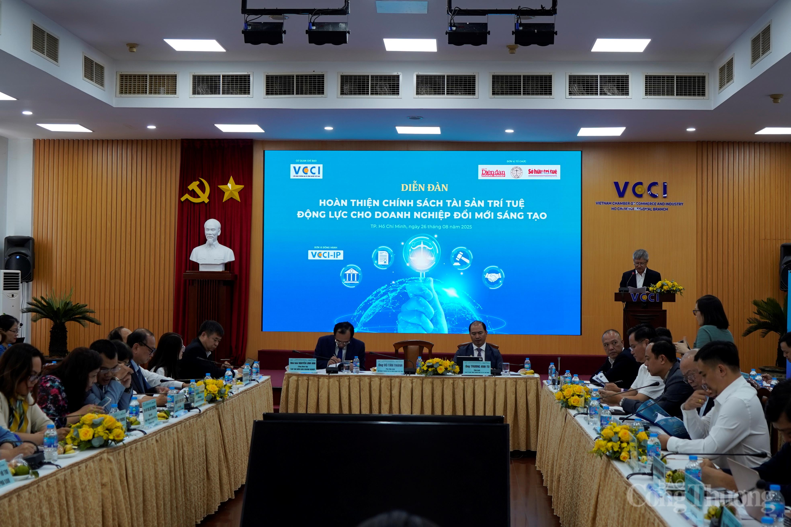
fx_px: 1077
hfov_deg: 40.3
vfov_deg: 27.5
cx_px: 396
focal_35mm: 49
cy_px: 264
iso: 200
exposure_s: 1/60
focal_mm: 33
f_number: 4
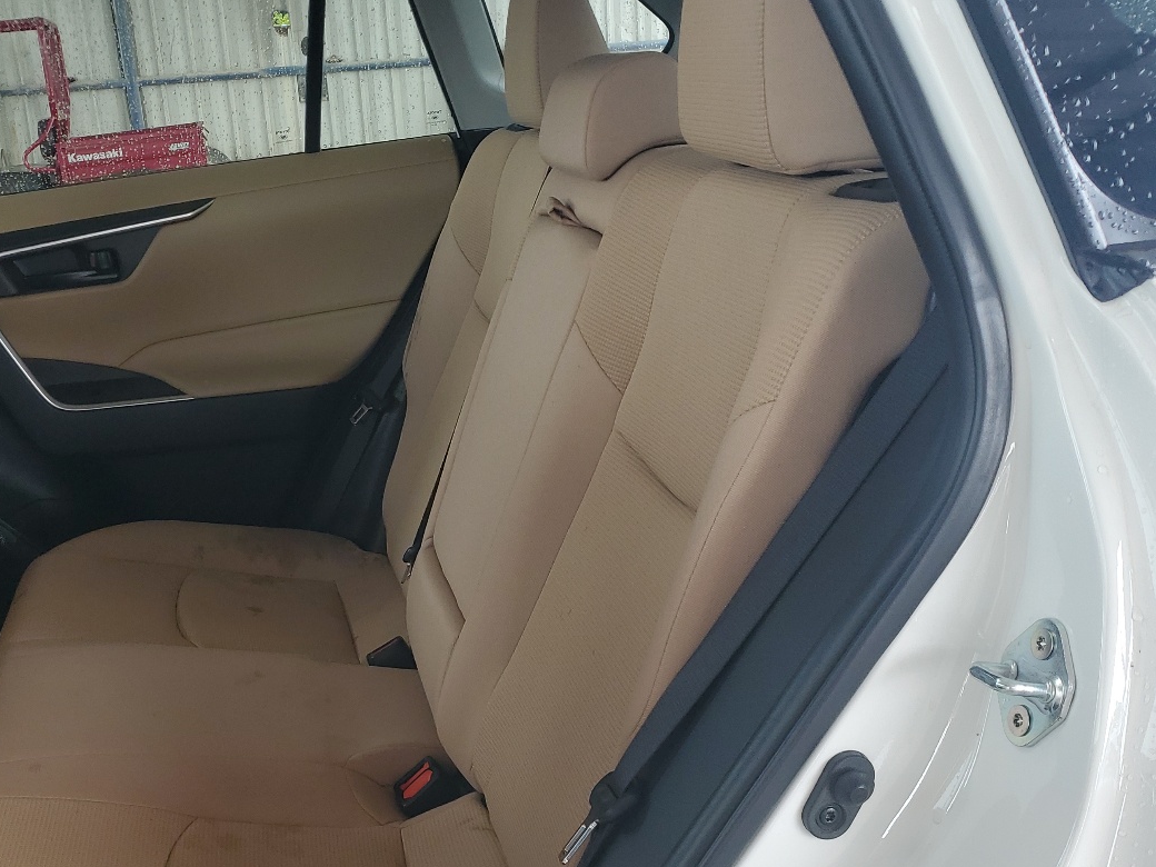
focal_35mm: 40
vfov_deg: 35.6
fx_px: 1336
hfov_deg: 46.6
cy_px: 569
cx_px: 482
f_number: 1.5
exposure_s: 1/167
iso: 50
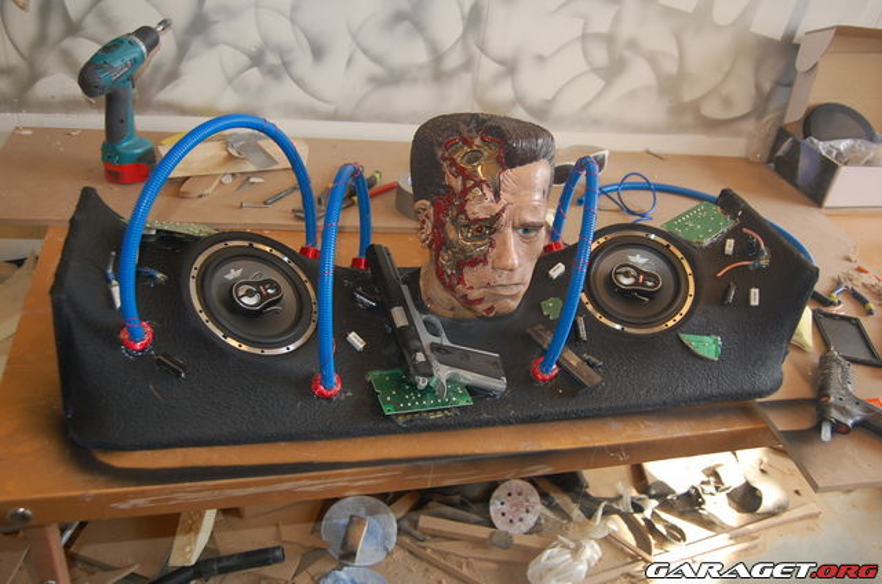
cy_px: 292
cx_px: 441
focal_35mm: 30
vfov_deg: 43.4
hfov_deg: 62.0
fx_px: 734
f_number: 3.8
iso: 400
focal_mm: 20
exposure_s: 1/60
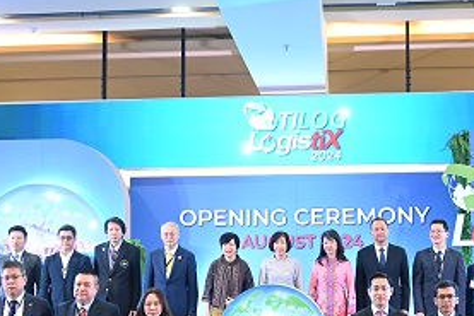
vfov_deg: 22.9
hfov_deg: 33.8
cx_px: 280
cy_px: 218
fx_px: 777
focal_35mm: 59
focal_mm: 30
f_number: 4
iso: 3200
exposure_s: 1/160
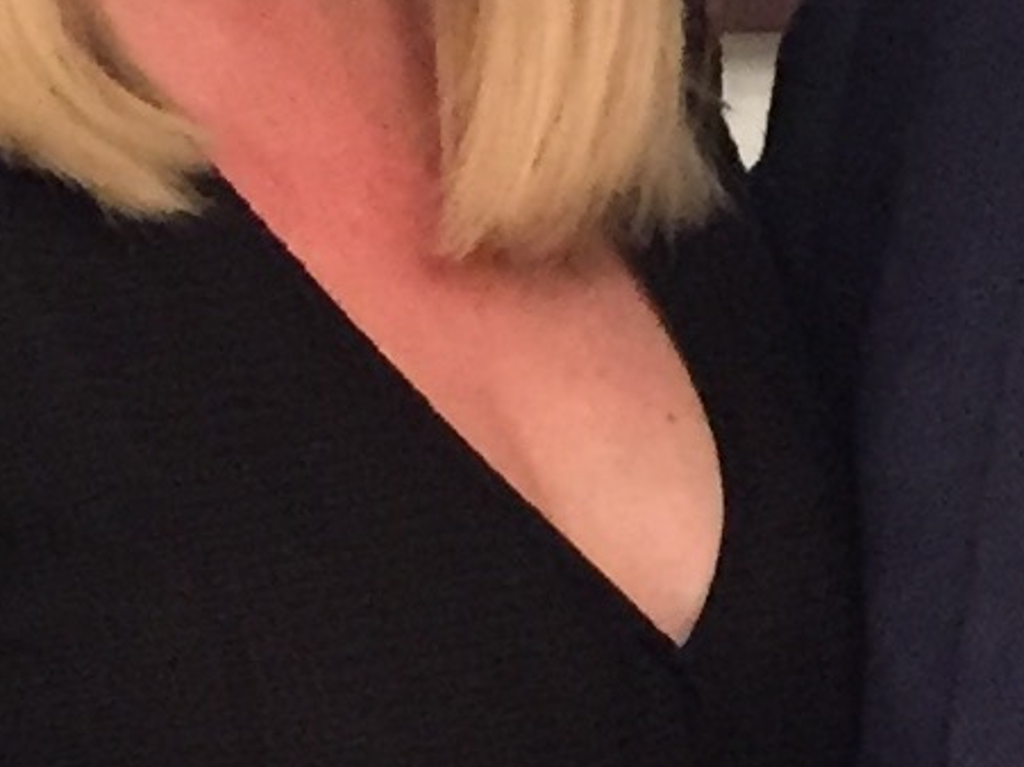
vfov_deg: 6.9
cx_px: 874
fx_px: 6211
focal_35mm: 210
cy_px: 1278
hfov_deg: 9.4
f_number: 2.2
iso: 250
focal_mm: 4.15
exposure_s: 1/17
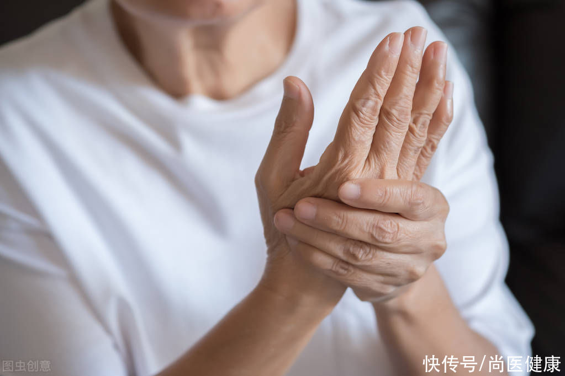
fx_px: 1412
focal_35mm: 90
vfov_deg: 15.2
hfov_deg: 22.6
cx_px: 282
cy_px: 188
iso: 800
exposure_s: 1/200
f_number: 2.4
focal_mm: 60
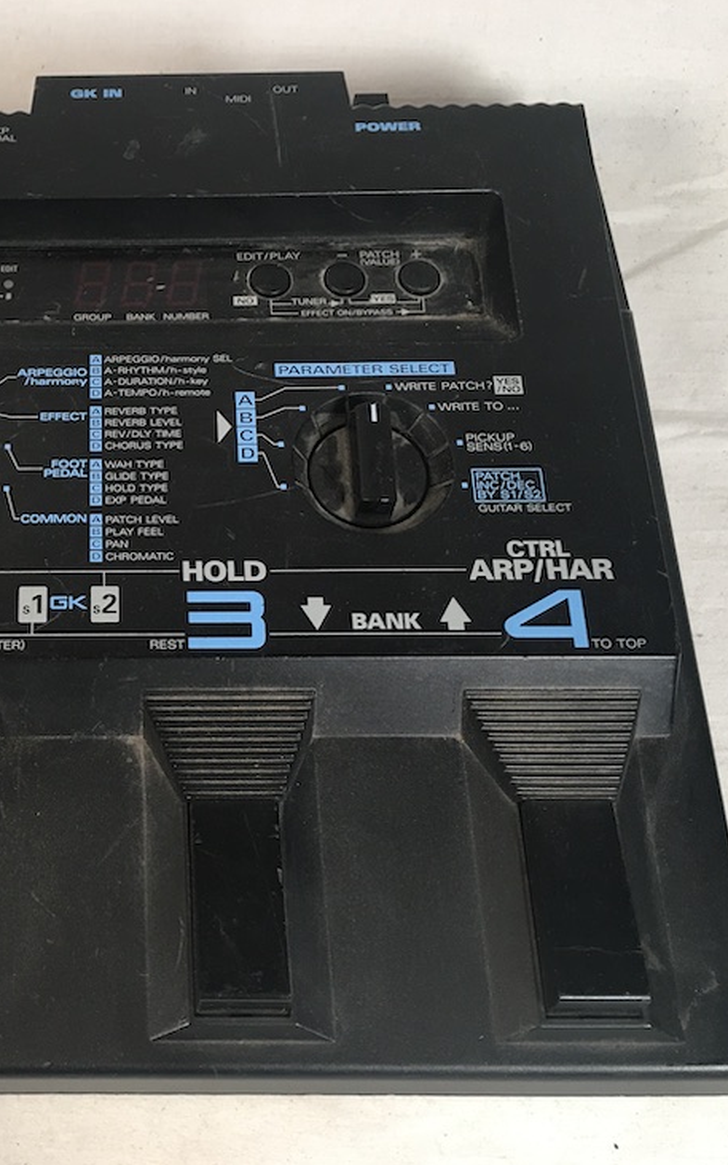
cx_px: 76
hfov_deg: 29.3
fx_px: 1334
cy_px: 586
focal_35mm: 42
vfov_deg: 47.2
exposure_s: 1/30
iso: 32
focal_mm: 4.15
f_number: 2.2
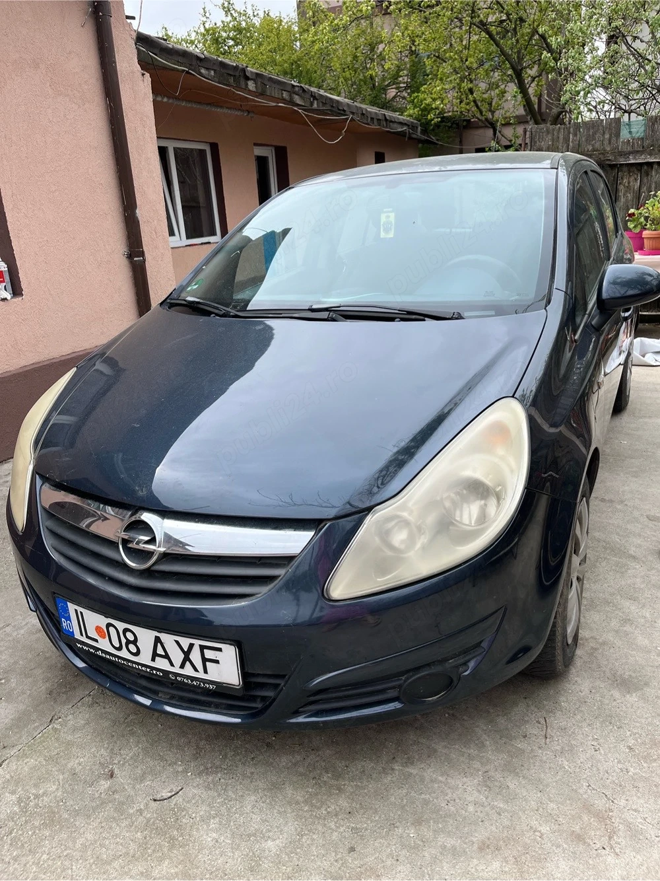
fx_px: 661
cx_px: 330
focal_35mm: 26
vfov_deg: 67.3
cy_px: 440
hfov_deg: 53.0
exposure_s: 1/1238
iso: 50
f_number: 1.6
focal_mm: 5.1
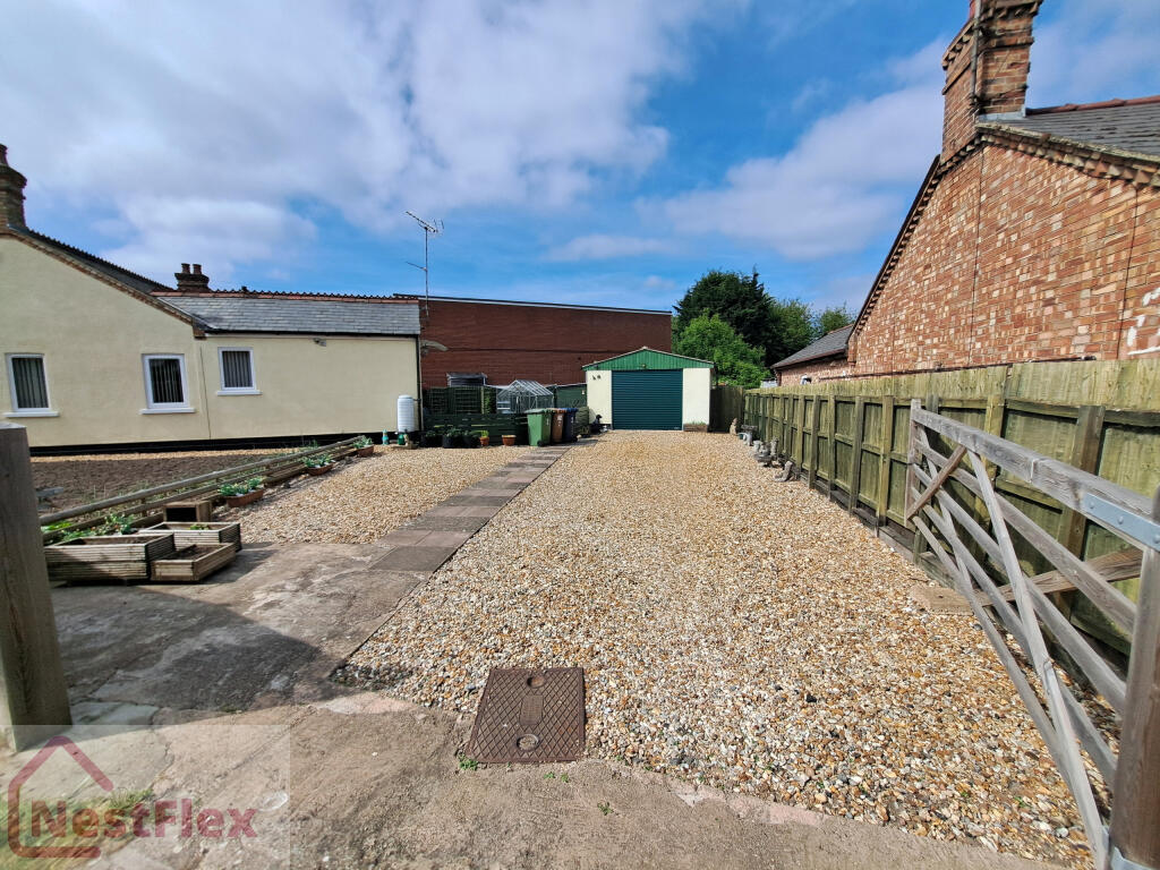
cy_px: 435
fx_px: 436
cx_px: 580
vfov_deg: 89.9
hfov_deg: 106.2
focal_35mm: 13
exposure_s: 1/1460
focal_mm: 1.74
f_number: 2.2
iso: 50
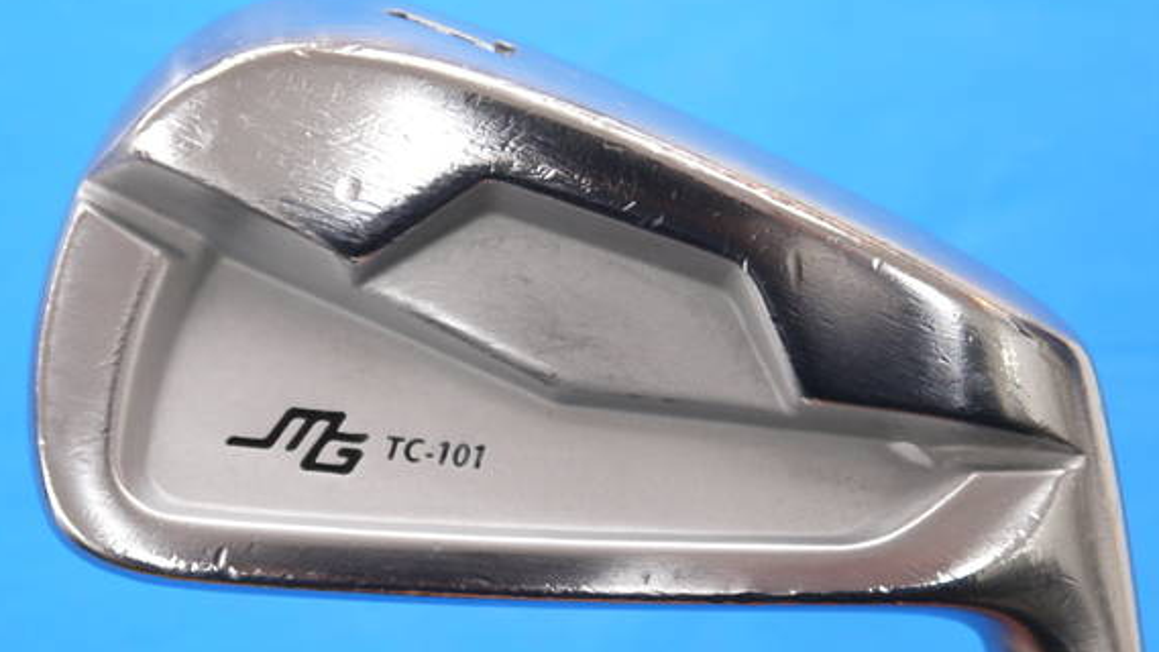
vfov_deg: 11.8
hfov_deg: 20.7
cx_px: 511
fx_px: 3165
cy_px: 314
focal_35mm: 103
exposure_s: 1/80
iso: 800
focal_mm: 42
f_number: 5.6
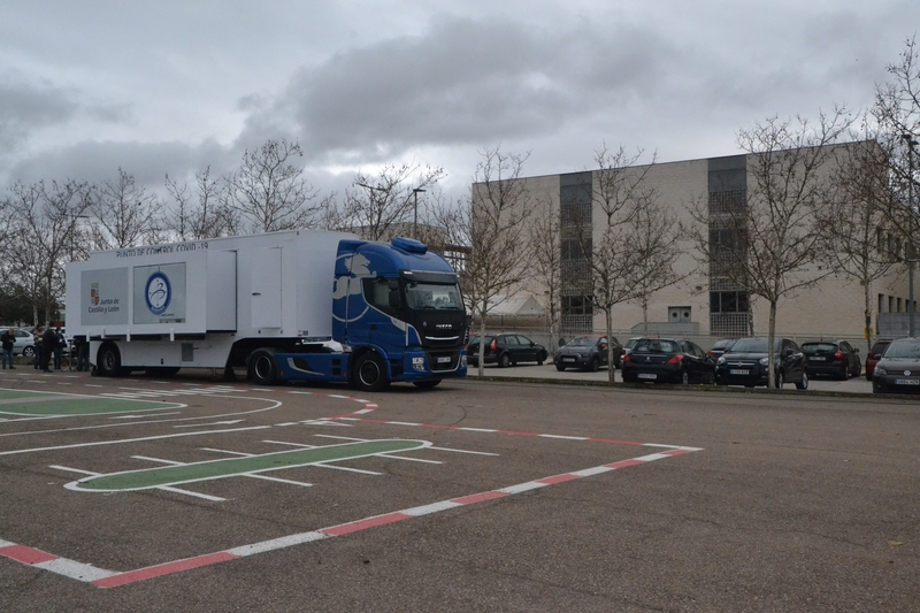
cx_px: 460
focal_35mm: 38
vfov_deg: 35.5
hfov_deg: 51.3
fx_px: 958
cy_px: 306
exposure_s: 1/800
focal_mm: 25
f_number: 14
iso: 3200
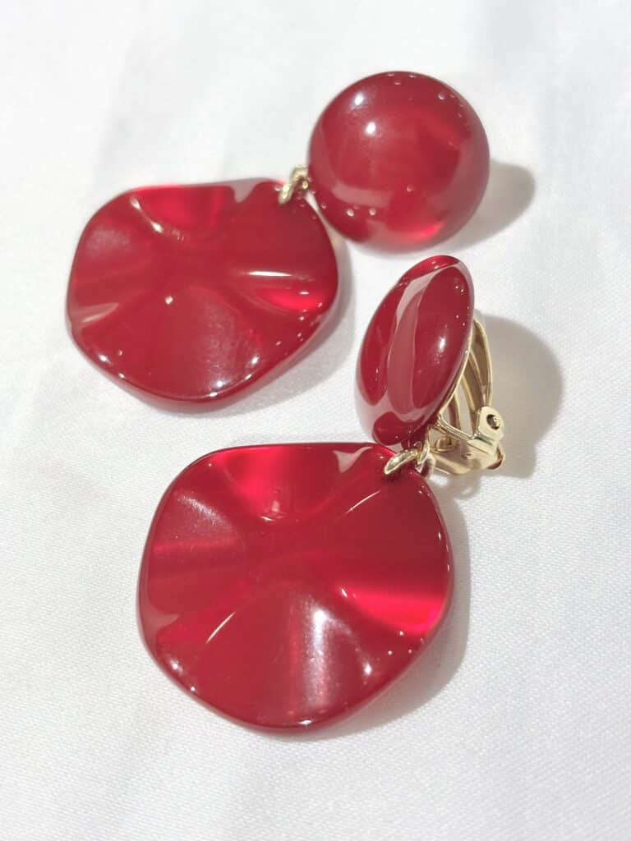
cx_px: 316
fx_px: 1264
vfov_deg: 36.8
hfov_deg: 28.0
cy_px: 420
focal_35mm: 52
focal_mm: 5.96
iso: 32
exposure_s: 1/156
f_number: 1.6
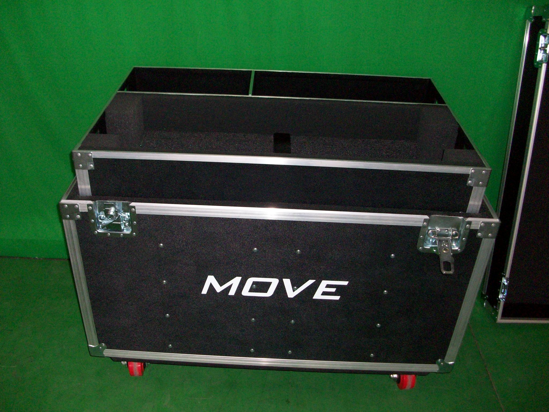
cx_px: 274
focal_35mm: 34
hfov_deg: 54.0
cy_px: 206
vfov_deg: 41.8
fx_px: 539
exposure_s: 1/60
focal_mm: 5.7
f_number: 2.8
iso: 160
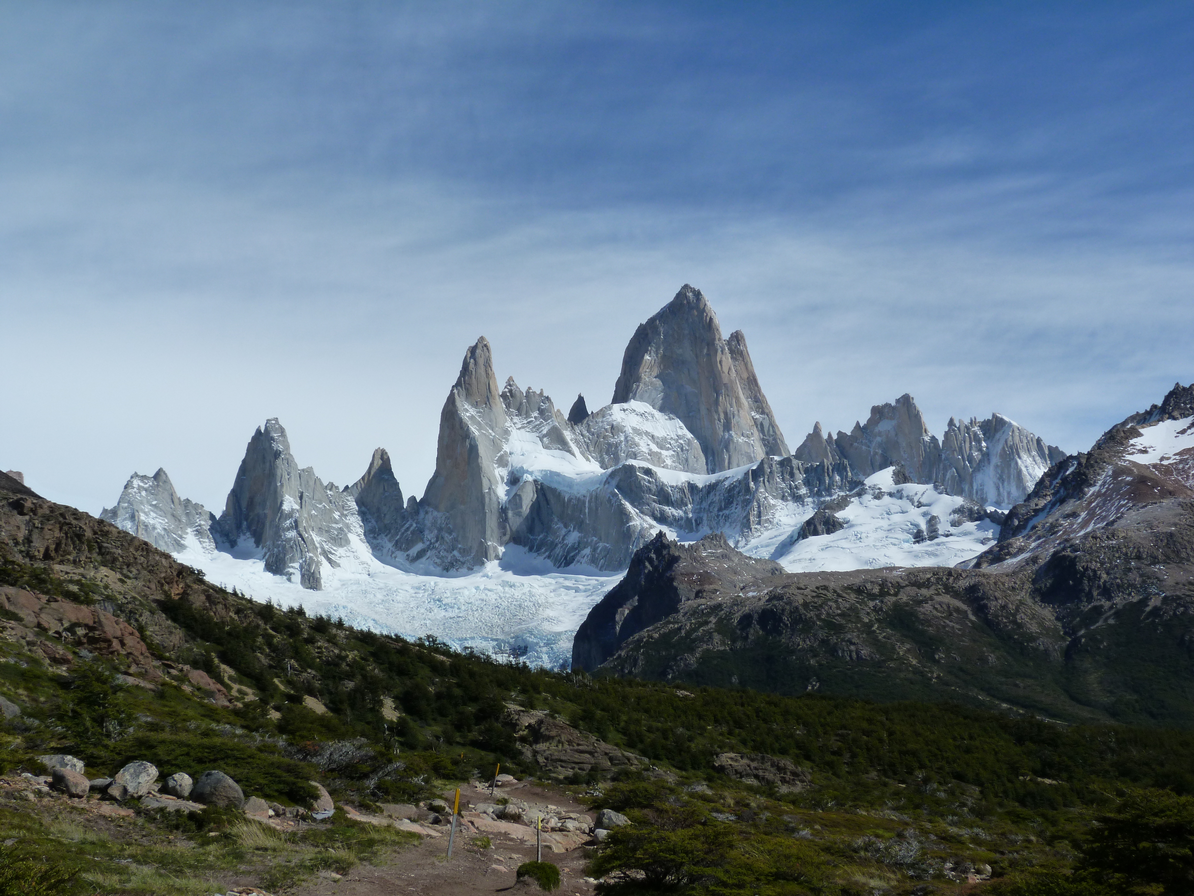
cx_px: 597
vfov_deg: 32.9
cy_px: 448
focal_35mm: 44
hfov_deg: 42.9
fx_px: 1518
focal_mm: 7.9
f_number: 5.6
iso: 125
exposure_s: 1/1000
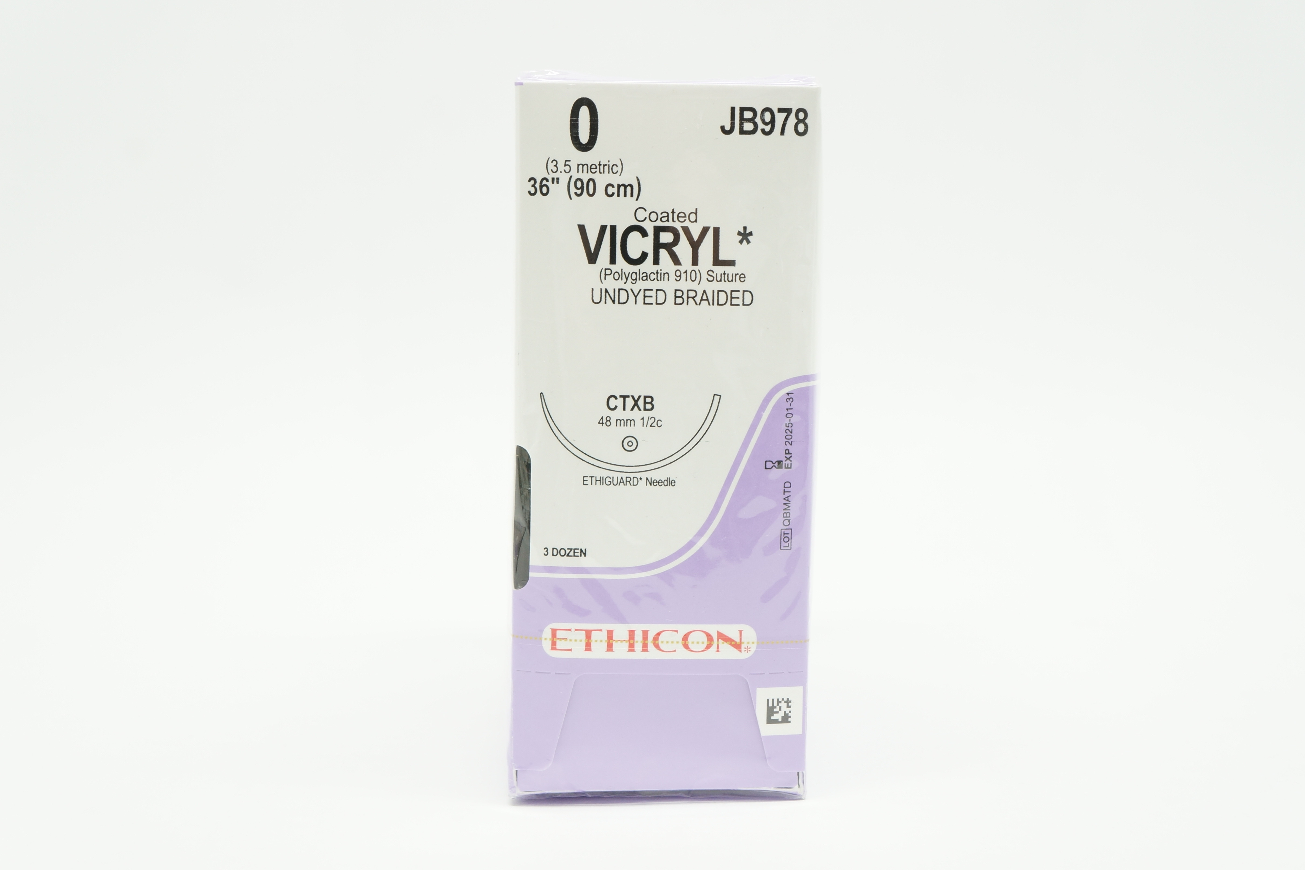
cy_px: 431
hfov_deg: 34.5
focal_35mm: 58
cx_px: 664
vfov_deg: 23.4
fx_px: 2102
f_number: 7.1
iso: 400
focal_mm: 38
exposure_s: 1/30
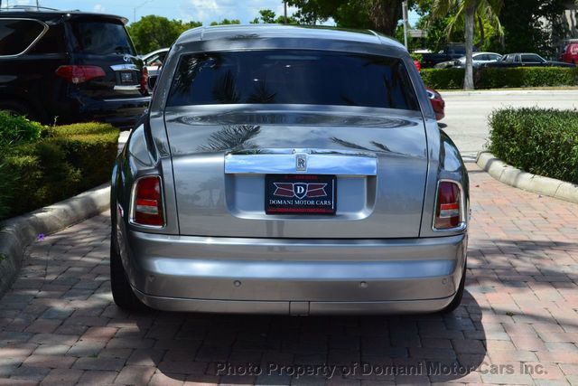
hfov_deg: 36.9
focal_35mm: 54
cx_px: 289
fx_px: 867
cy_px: 193
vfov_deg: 25.1
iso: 400
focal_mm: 36
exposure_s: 1/500
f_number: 11
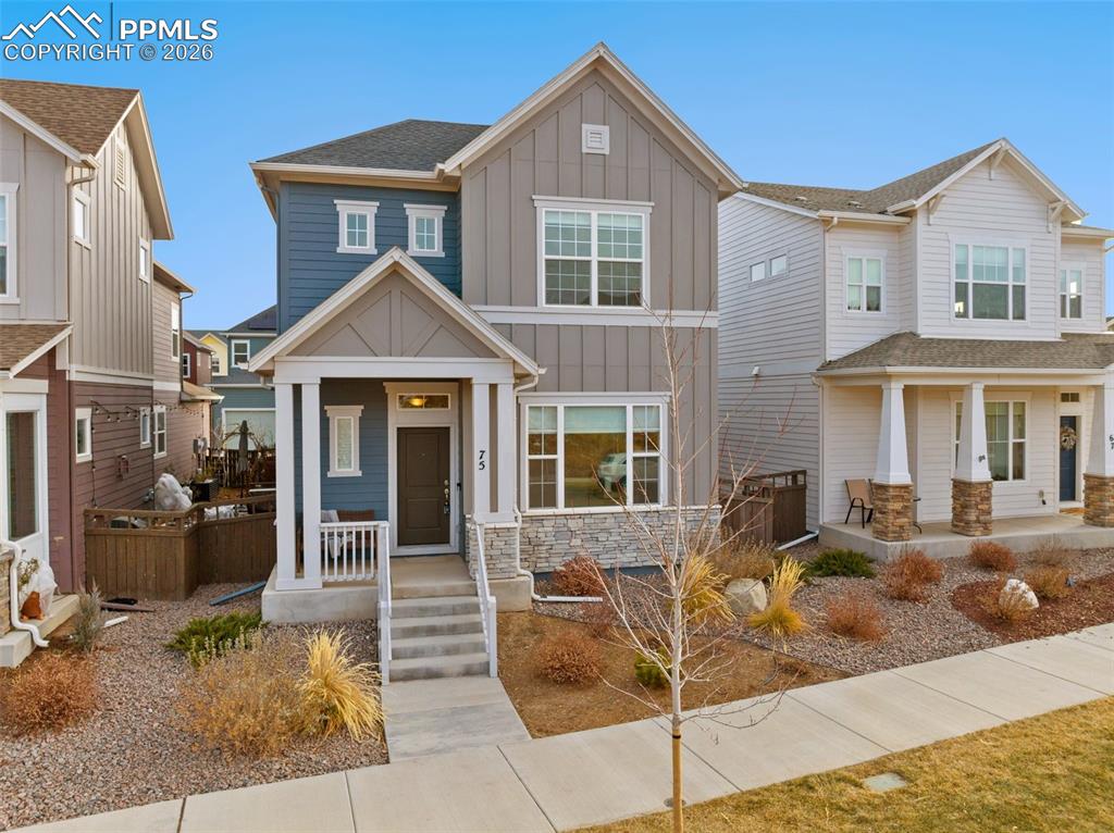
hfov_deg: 71.6
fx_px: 772
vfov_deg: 56.7
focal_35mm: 24
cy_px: 416
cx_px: 557
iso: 420
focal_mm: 12.29
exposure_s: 1/1250
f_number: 2.8
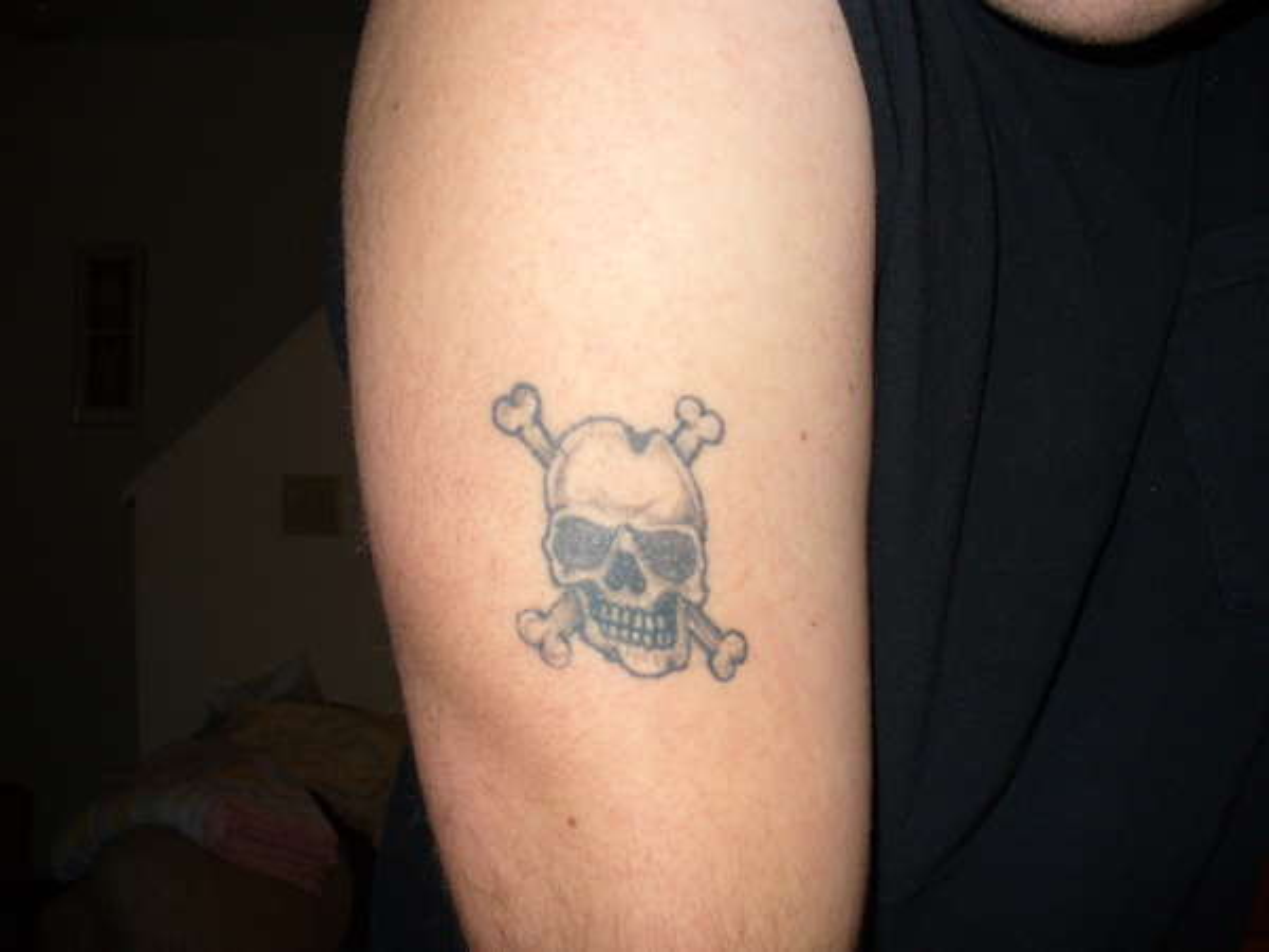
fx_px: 1356
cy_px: 476
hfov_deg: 50.1
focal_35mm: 37
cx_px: 634
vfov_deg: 38.7
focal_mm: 6.1
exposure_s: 1/60
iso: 100
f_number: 2.8
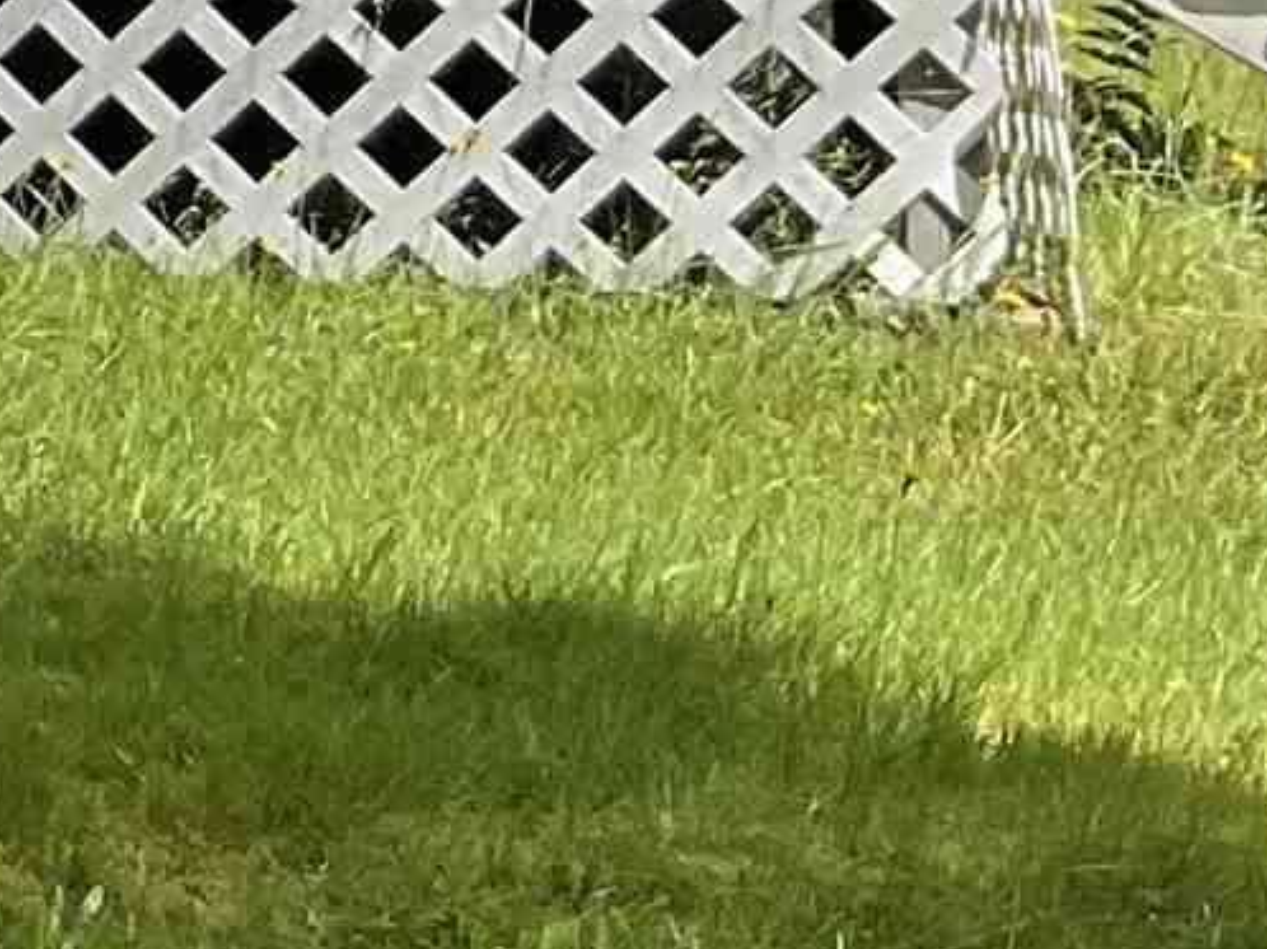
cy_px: -824
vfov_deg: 8.0
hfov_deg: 9.7
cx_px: -1789
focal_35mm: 179
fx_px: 6549
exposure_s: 1/1577
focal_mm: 3
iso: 16
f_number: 1.8
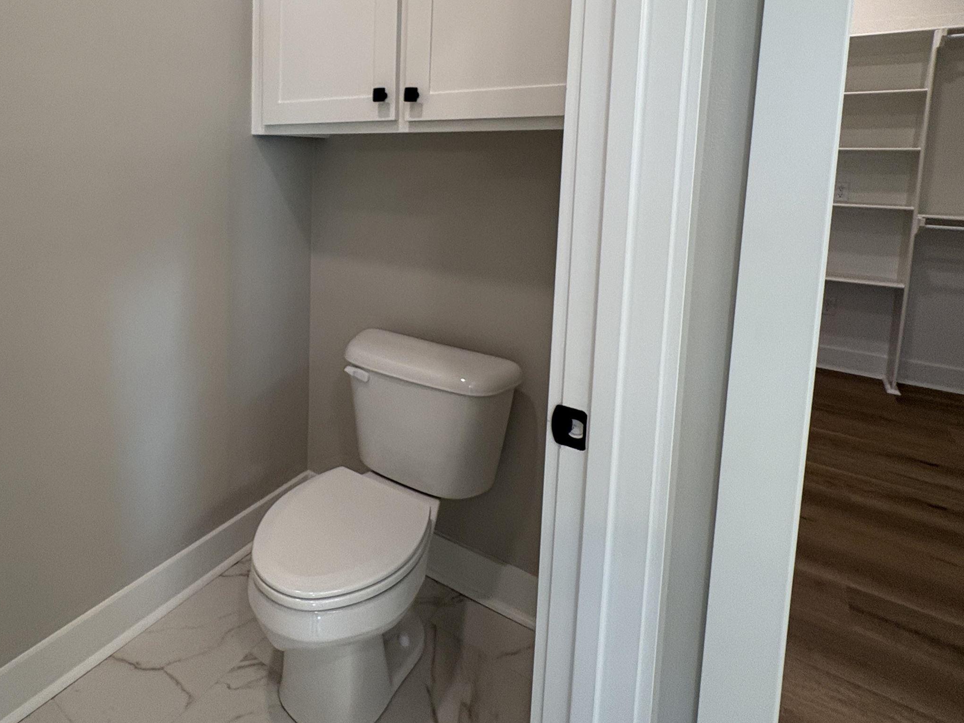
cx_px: 287
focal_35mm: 21
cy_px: 209
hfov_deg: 75.3
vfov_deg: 61.0
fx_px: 585
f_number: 2.2
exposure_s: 1/120
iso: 160
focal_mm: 2.22
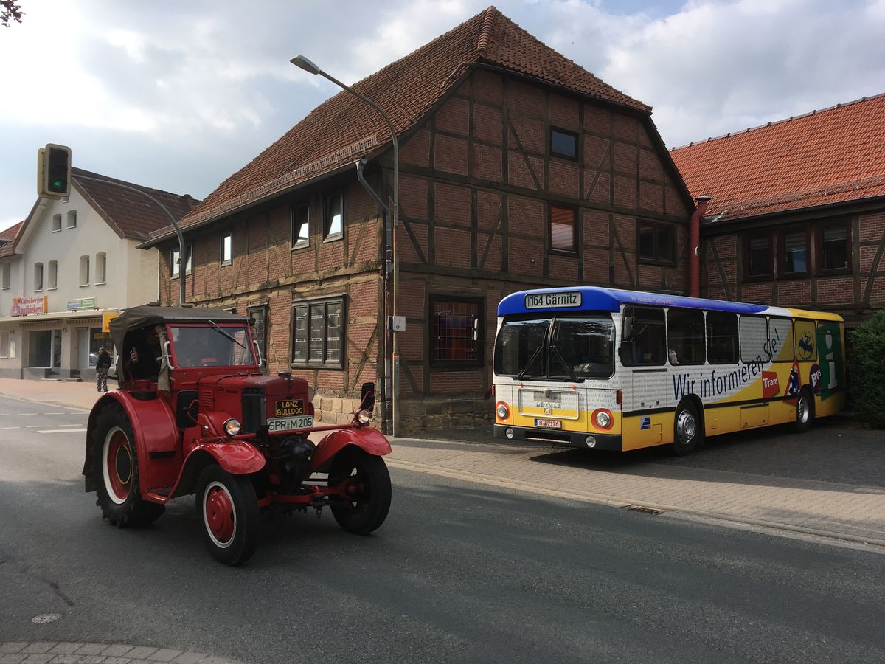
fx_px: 741
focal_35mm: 29
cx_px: 442
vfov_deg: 48.2
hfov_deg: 61.7
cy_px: 332
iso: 25
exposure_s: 1/1012
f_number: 2.2
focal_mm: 4.15
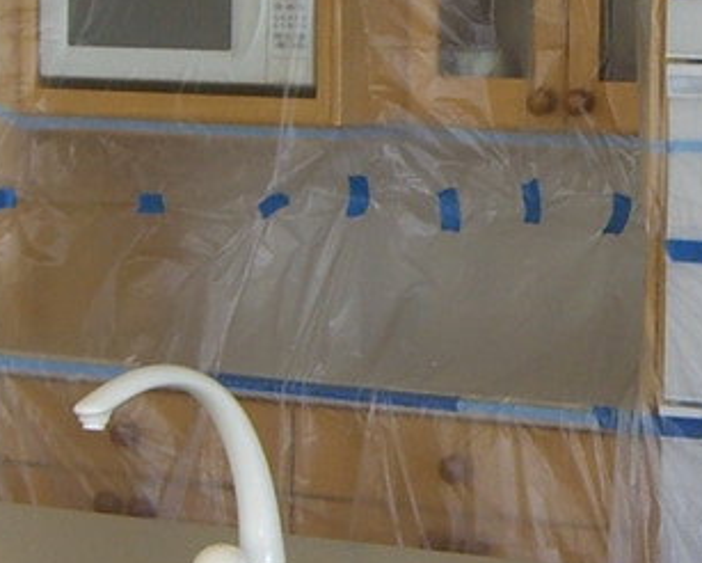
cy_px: 217
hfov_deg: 11.9
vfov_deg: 9.6
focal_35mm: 161
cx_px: 575
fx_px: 3347
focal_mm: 7.9
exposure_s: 1/60
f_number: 4
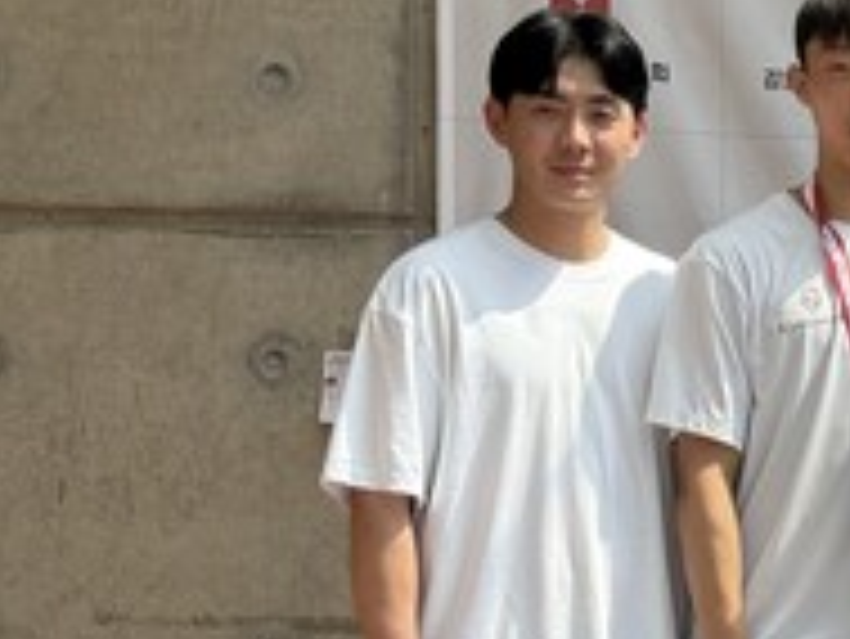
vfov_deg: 9.7
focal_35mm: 152
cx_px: 1340
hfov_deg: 12.3
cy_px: 526
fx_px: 3735
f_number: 1.78
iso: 100
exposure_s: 1/3534
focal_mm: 6.76
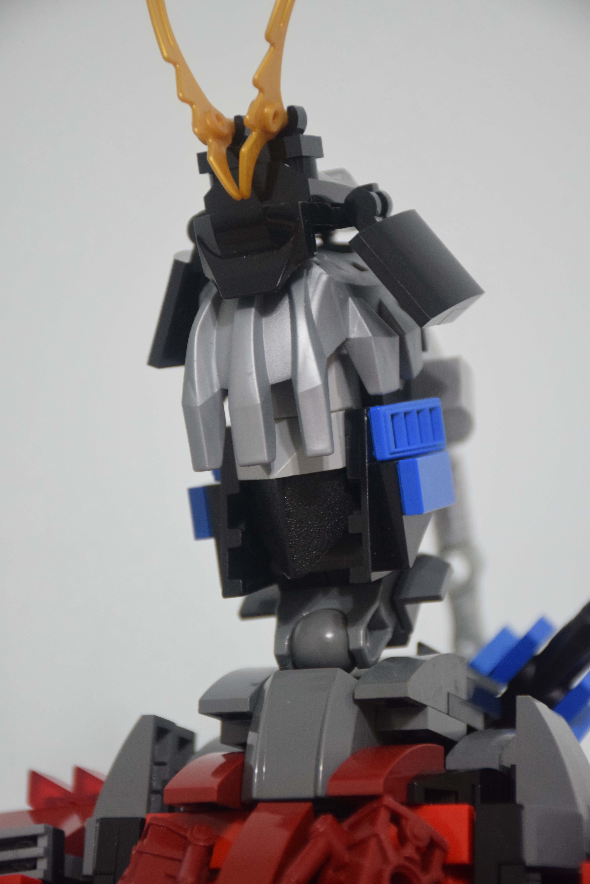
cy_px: 442
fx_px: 3134
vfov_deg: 16.1
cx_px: 295
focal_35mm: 128
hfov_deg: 10.8
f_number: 5.3
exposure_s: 1/20
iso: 1000
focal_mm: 85
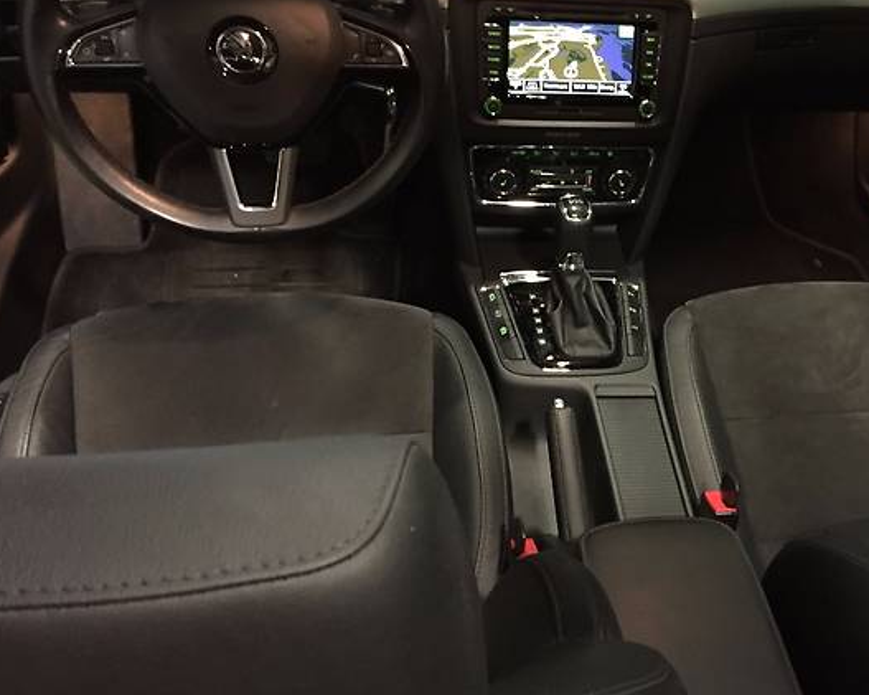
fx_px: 1105
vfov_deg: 34.9
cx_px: 648
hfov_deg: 41.7
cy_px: 320
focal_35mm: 43
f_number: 2.2
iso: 500
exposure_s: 1/17
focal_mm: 4.2
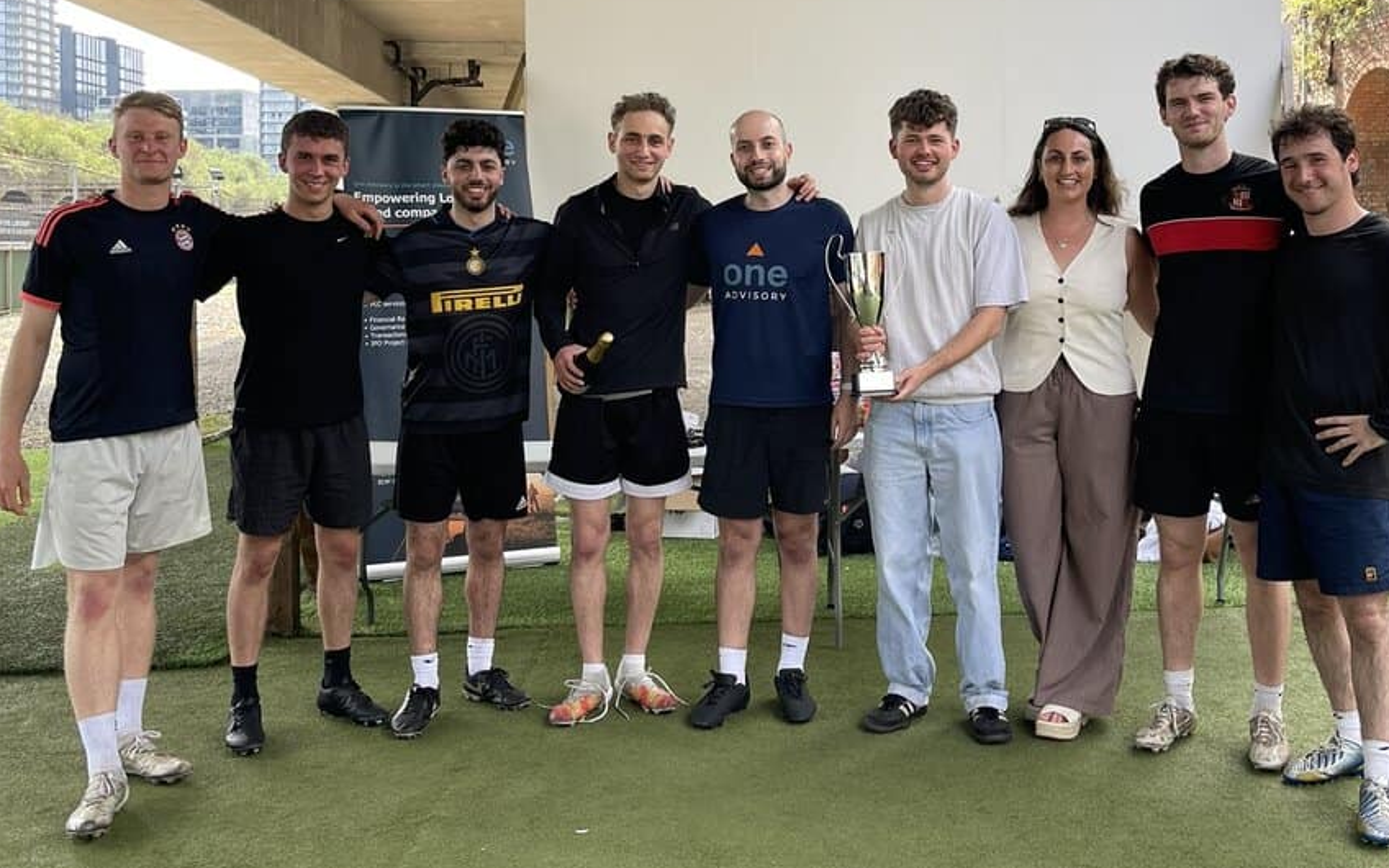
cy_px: 264
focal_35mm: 40
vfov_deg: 31.6
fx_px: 1514
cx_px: 744
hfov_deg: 49.2
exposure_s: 1/209
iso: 32
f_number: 1.6
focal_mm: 5.1
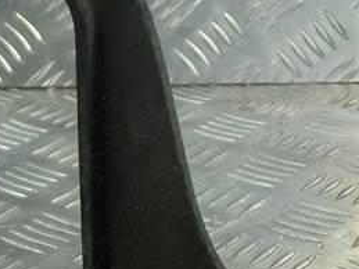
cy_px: 344
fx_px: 1026
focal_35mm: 99
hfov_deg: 18.5
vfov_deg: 14.3
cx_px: -105
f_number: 1.8
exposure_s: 1/50
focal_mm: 4.6
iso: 64
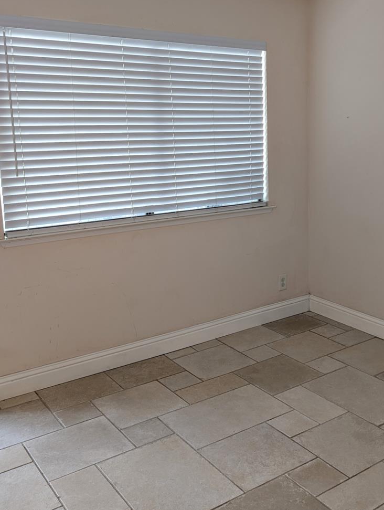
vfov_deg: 49.9
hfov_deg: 37.8
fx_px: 546
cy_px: 222
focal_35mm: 37
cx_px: 288
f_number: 1.68
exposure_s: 1/23.8
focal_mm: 6.9
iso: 21
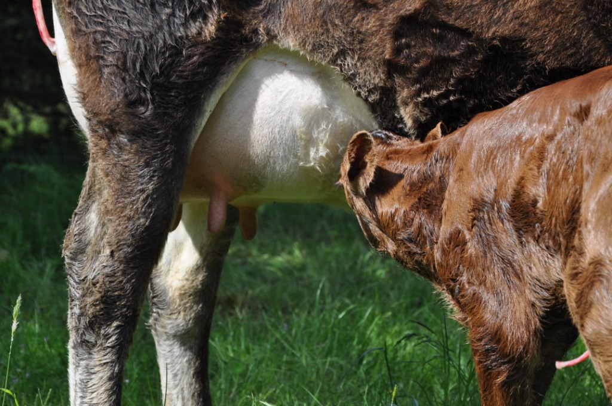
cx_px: 306
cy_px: 203
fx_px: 1910
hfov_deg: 18.2
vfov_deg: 12.1
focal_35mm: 112
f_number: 8
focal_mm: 75
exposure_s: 1/250
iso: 200
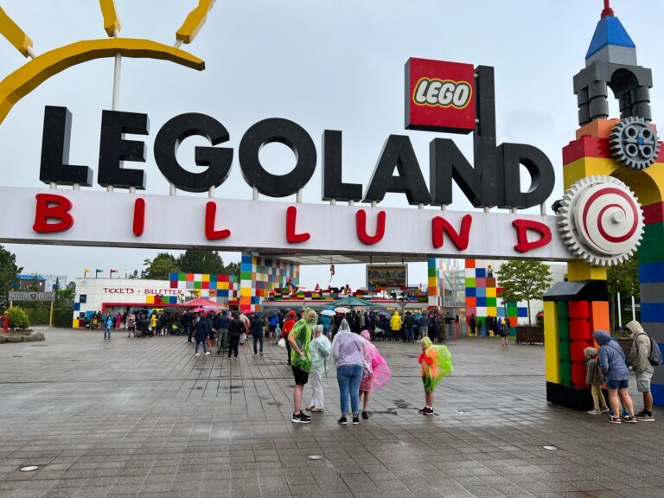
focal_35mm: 26
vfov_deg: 53.1
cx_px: 332
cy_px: 249
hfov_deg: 67.3
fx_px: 499
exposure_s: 1/700
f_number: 1.5
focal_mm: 5.7
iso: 50
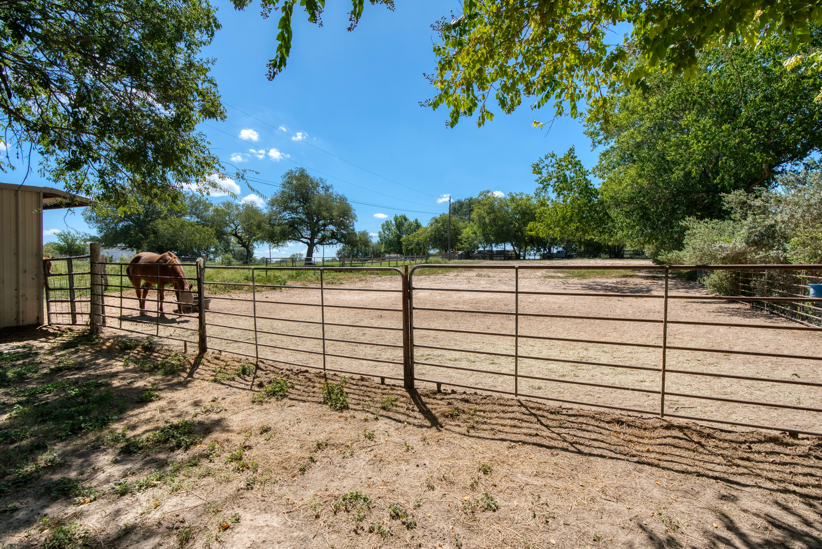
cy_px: 274
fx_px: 366
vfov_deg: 73.8
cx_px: 411
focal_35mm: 16
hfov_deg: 96.7
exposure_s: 1/640
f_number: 11
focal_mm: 16
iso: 100
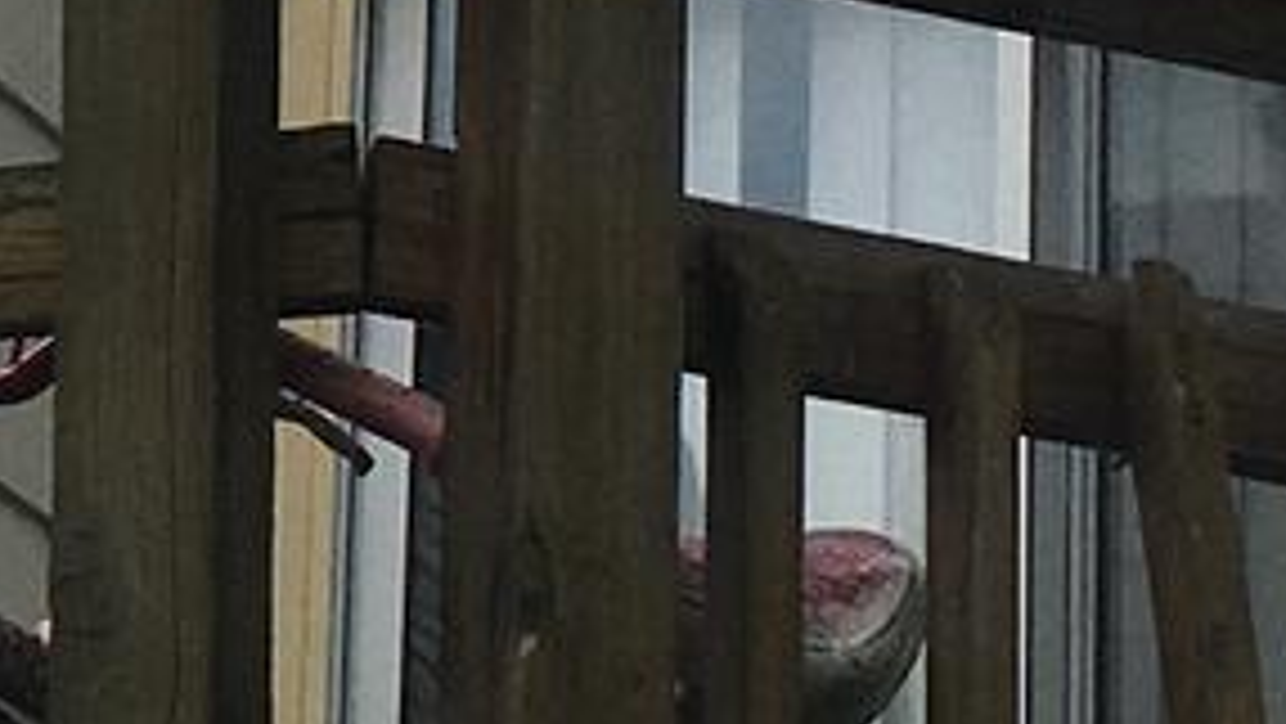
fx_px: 7708
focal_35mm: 226
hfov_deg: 9.2
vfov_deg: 5.3
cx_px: -800
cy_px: -351
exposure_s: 1/1166
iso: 25
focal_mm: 4.15
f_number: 2.2
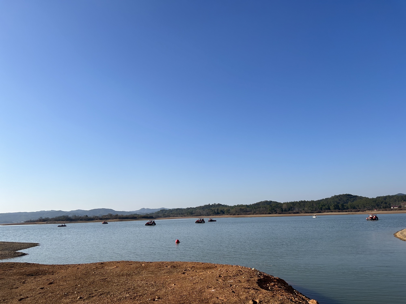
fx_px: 305
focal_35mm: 26
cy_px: 152
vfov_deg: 53.1
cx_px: 203
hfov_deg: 67.3
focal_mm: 5.7
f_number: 1.5
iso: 50
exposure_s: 1/5882
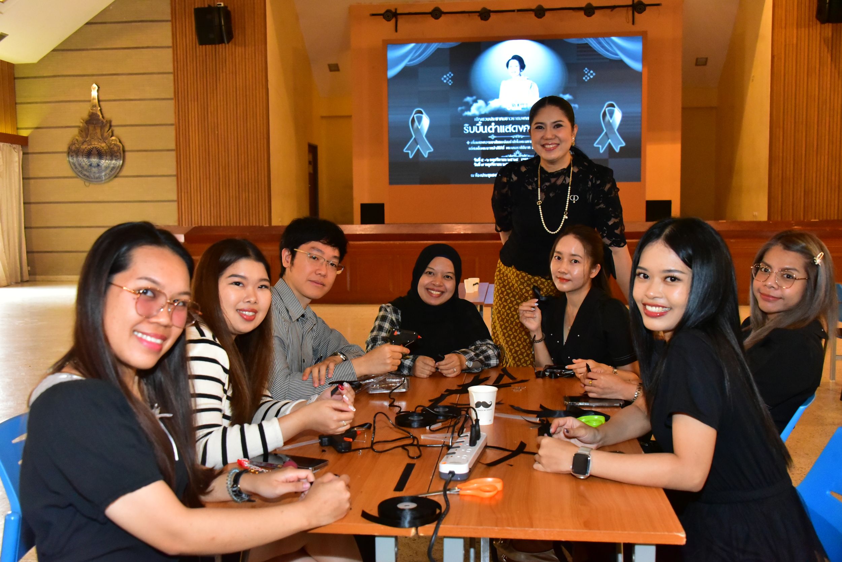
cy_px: 281
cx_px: 421
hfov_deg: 54.4
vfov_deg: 37.9
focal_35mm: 35
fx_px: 819
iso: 8000
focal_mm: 35
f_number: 6.3
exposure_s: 1/100
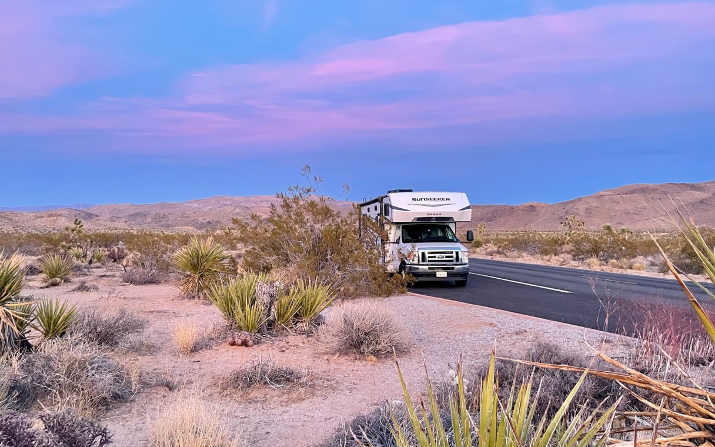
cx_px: 343
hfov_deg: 64.6
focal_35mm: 29
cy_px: 198
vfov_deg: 43.1
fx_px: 565
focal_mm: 4.2
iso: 320
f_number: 1.6
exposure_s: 1/60
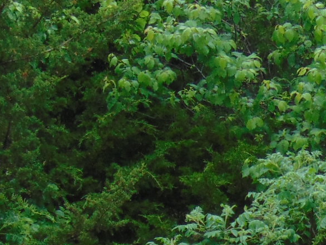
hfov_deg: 6.3
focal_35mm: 314
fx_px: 2958
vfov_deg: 4.7
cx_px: 396
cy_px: 525
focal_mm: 12.8
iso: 80
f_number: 3.7
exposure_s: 1/250
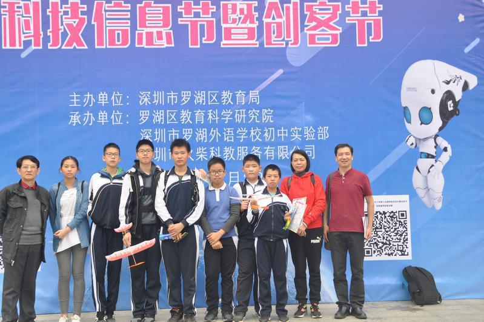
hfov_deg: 46.4
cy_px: 161
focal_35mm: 42
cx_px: 242
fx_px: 564
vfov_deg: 31.8
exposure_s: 1/200
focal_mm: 28
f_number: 7.1
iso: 200
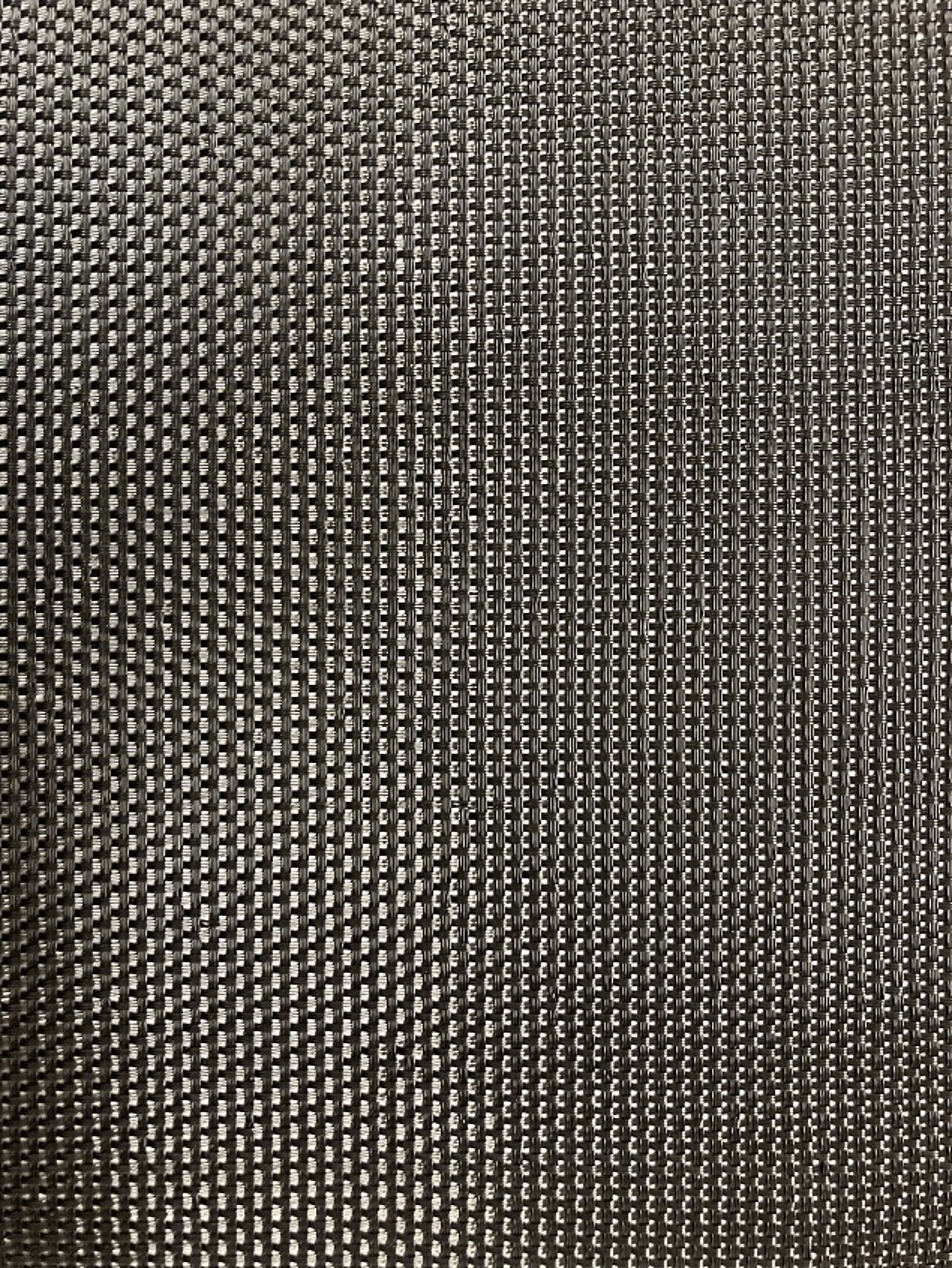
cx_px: 476
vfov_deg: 63.4
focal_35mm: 28
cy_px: 634
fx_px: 1026
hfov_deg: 49.8
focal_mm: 3.99
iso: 250
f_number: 1.8
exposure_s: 1/60
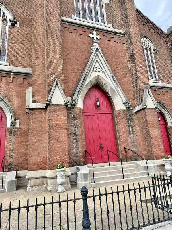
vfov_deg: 71.6
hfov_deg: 56.8
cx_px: 86
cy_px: 115
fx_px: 159
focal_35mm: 24
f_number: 1.78
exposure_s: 1/912
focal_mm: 6.76
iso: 80
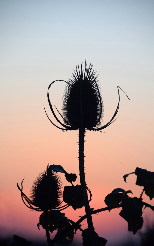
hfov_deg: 4.4
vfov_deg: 7.0
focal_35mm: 300
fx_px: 2012
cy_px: 123
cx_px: 81
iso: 800
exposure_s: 1/250
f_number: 6.3
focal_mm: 195
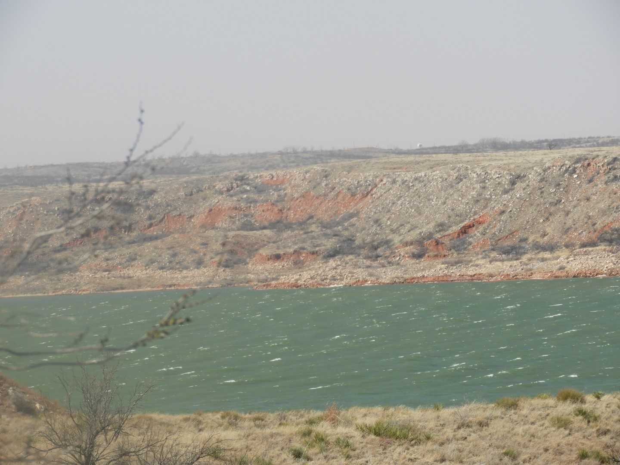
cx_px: 310
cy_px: 232
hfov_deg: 6.6
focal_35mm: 300
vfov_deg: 5.0
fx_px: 5373
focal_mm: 53.7
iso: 100
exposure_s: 1/500
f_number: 5.5
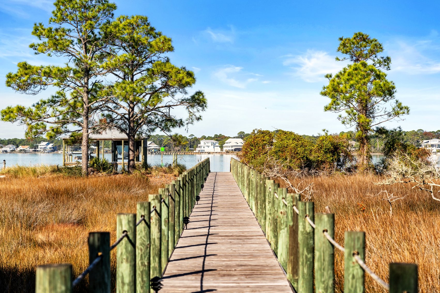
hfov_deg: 19.5
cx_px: 220
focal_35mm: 105
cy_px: 146
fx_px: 1283
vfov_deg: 13.0
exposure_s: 1/2000
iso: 250
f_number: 6.3
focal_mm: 105
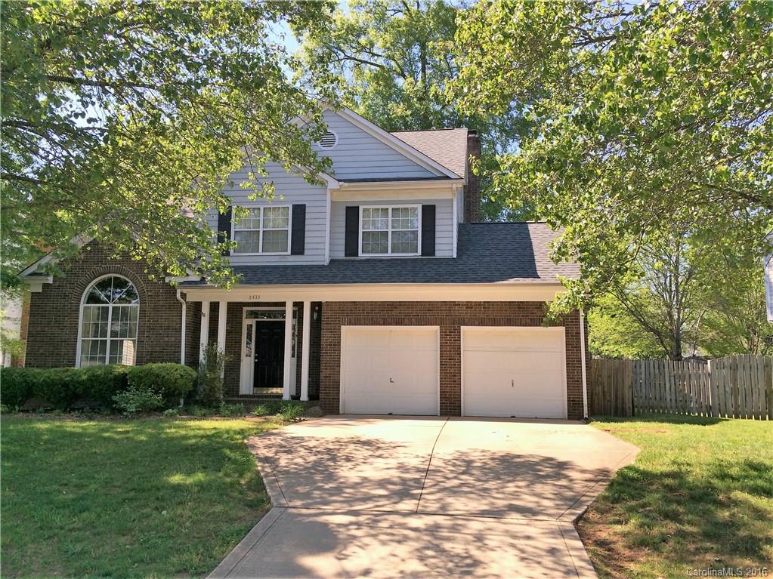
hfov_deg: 61.7
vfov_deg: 48.2
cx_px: 386
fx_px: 648
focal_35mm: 29
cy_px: 290
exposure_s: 1/774
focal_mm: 4.15
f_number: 2.2
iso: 32
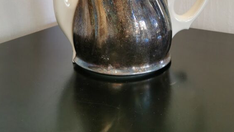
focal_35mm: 40
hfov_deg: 50.5
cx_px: 116
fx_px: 248
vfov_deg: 27.3
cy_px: -11
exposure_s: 1/100
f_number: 1.8
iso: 160
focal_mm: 5.58
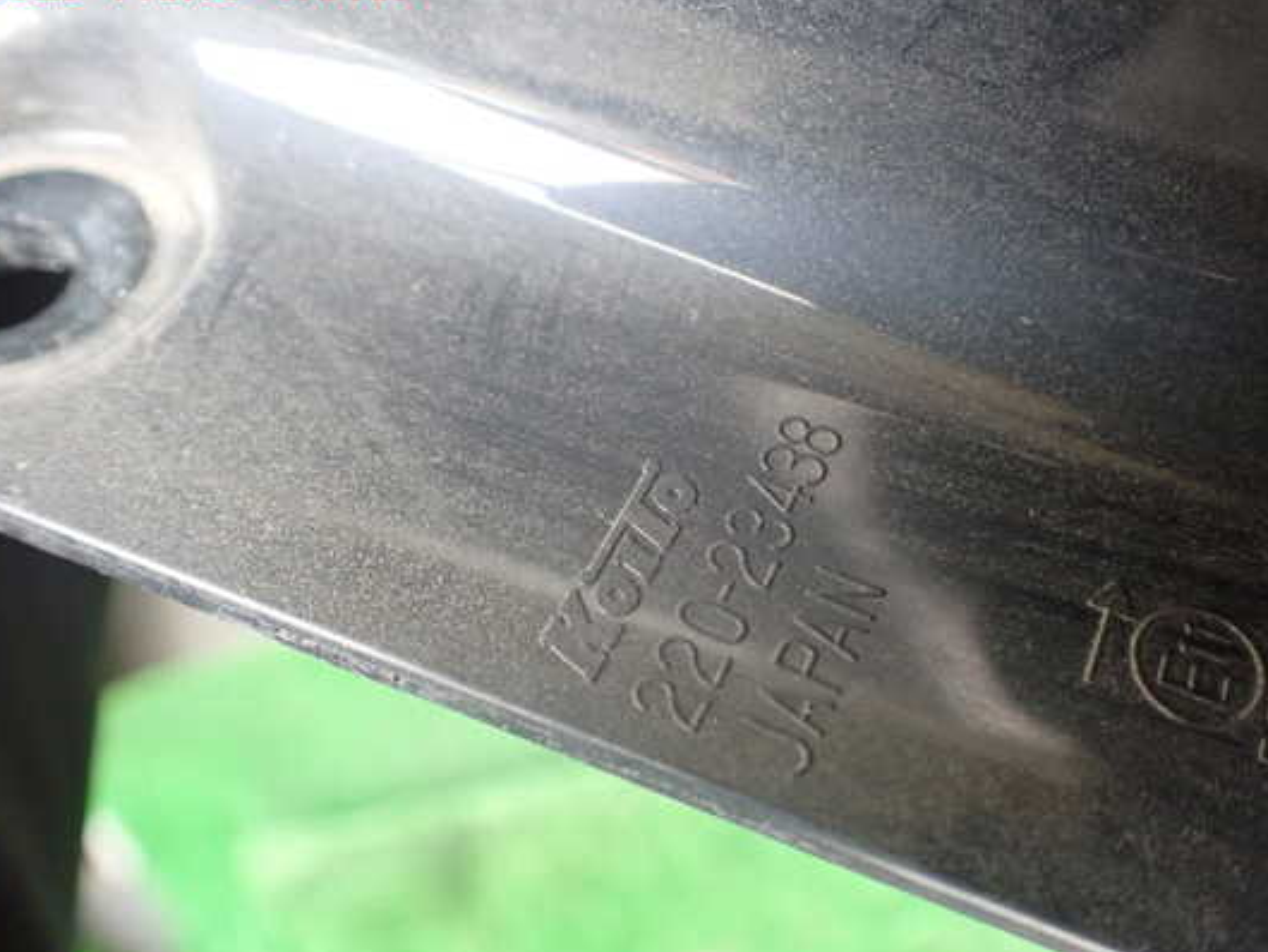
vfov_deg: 41.8
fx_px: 1246
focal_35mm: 34
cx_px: 688
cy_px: 492
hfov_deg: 53.9
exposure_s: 1/100
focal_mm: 5.4
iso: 800
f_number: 2.3
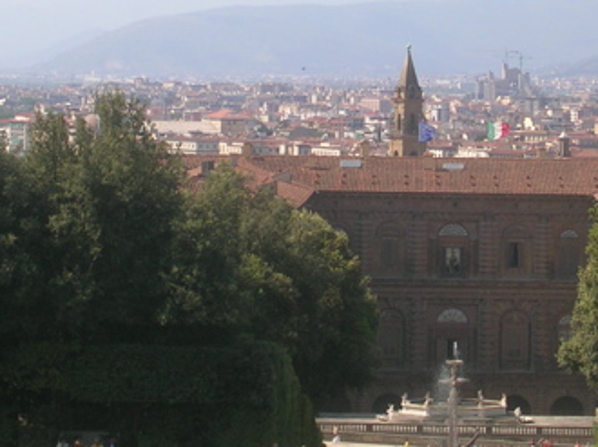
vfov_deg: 8.9
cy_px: 87
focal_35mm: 167
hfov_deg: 11.8
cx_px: 384
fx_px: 2883
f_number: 7.1
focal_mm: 13
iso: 50
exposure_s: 1/171
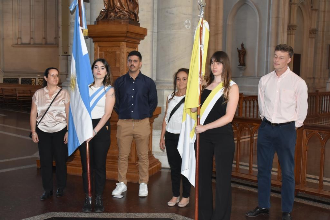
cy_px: 110
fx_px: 413
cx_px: 165
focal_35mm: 45
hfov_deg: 43.6
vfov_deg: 29.9
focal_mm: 30
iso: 1600
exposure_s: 1/60
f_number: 5.6
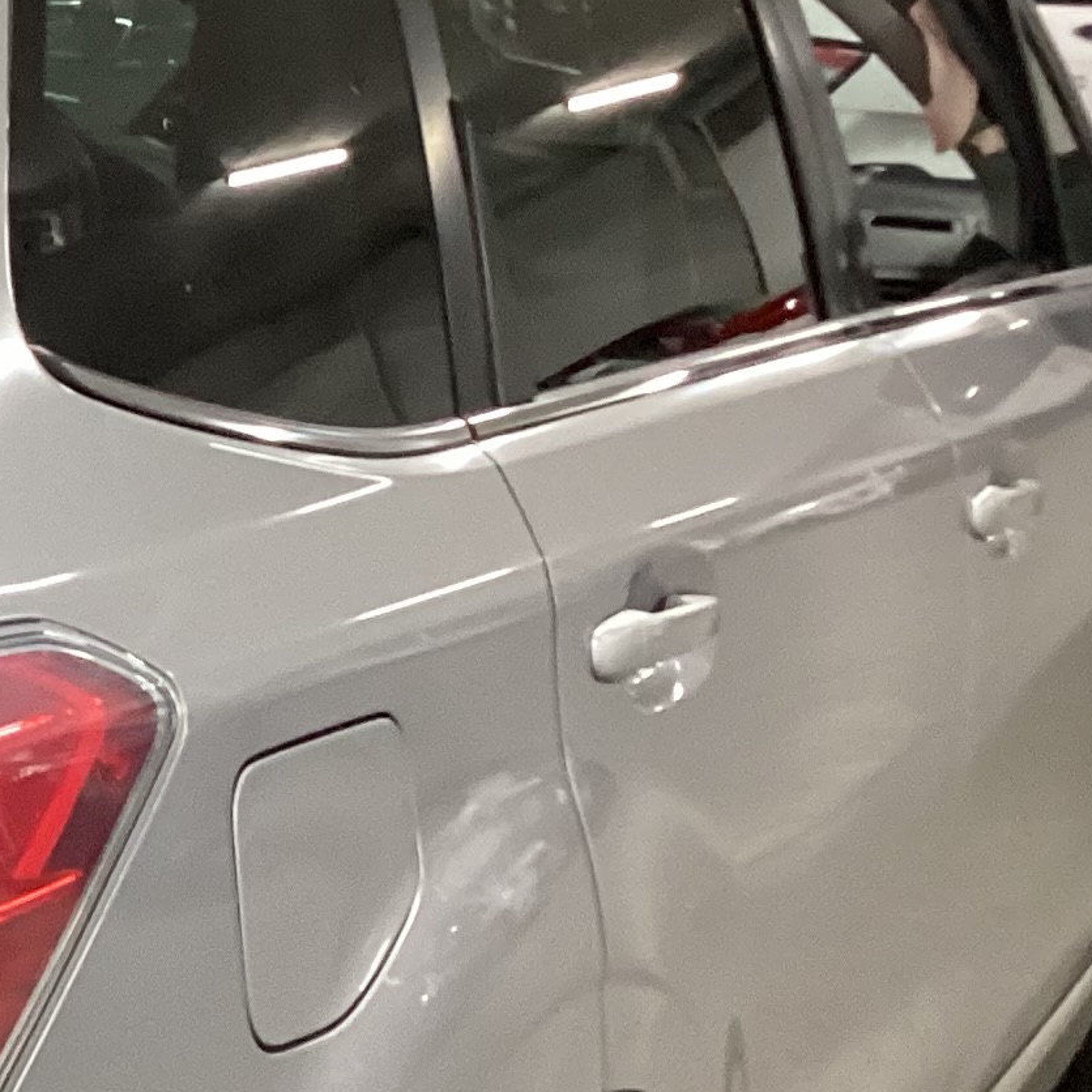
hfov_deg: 15.1
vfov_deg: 16.1
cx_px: -519
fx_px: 3819
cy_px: 897
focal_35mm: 107
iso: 320
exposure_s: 1/60
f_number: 2.4
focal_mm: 3.3
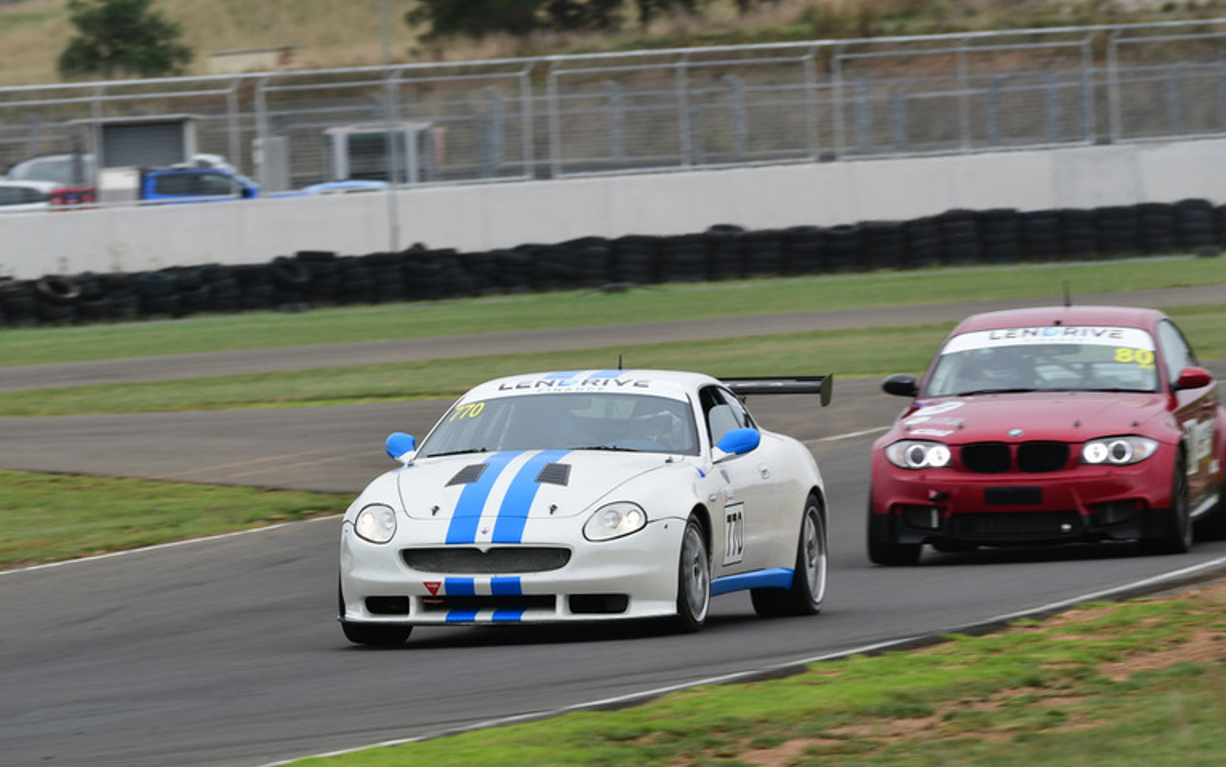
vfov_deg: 2.6
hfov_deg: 4.1
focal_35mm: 511
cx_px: 632
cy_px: 399
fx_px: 17076
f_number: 10
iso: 160
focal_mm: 320
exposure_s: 1/160
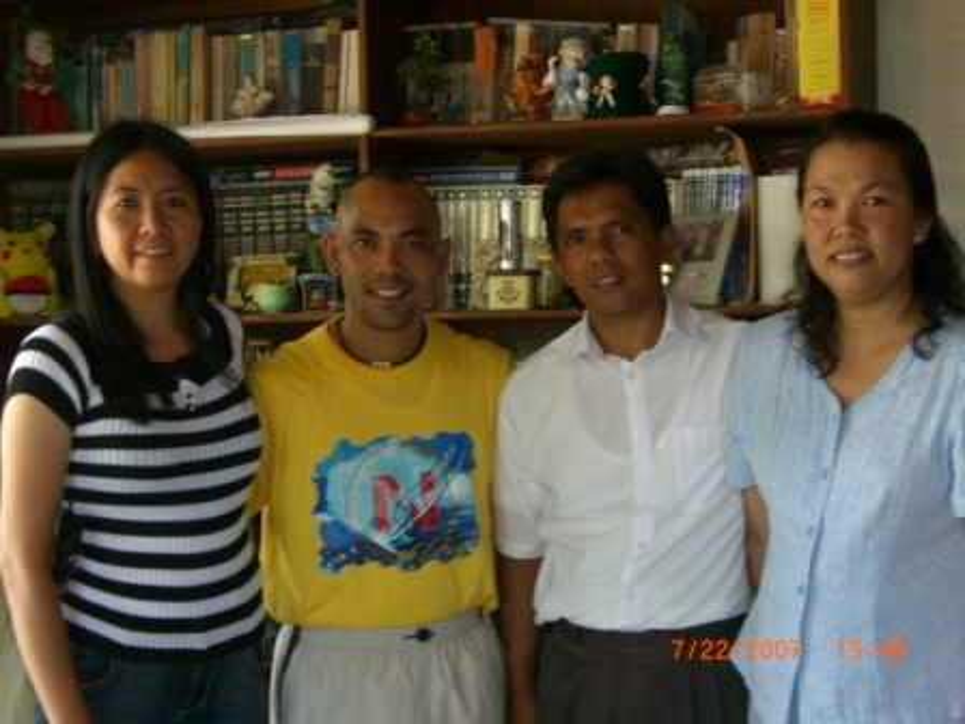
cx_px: 482
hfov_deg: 29.4
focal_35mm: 66
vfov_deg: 22.3
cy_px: 362
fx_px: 1840
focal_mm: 13.7
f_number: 3.8
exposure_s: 1/30
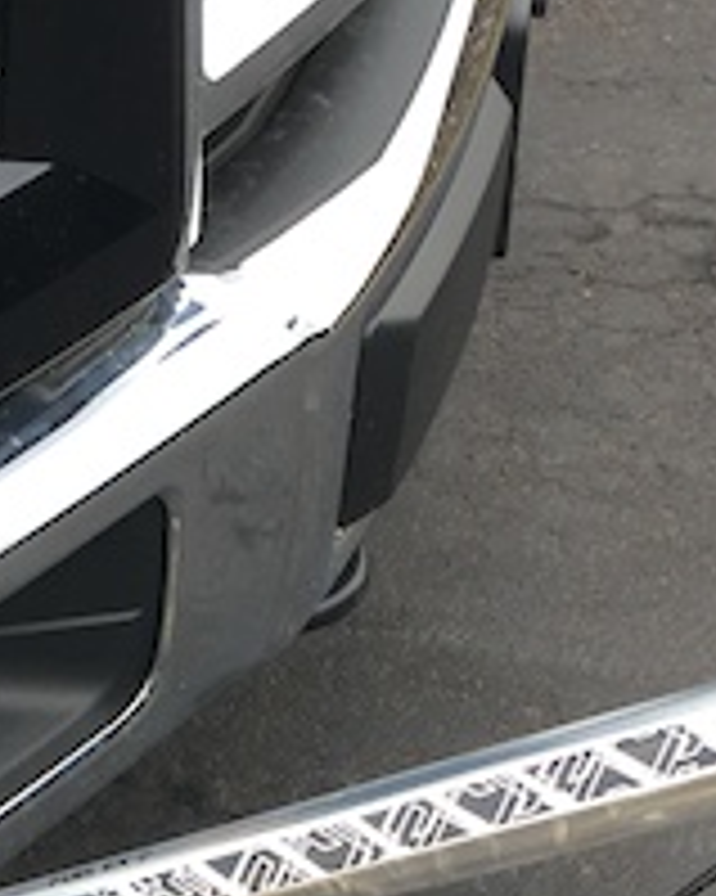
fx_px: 3022
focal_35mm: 114
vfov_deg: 16.4
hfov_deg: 13.5
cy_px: 982
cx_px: 189
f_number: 2.2
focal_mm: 4.15
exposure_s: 1/120
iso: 32
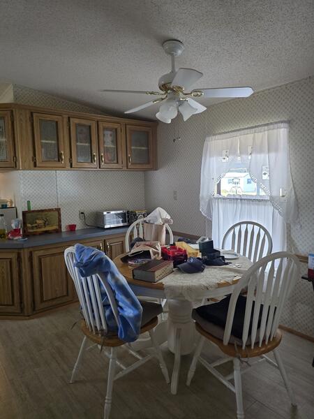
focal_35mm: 23
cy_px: 210
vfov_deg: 73.9
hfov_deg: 58.9
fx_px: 278
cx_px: 157
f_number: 1.7
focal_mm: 6.3
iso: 640
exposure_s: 1/120
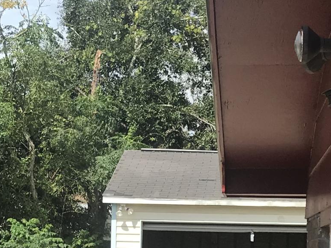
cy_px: 215
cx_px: 248
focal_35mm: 109
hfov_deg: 17.9
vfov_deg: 13.5
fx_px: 1042
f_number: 1.8
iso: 20
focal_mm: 3.99
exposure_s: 1/1916
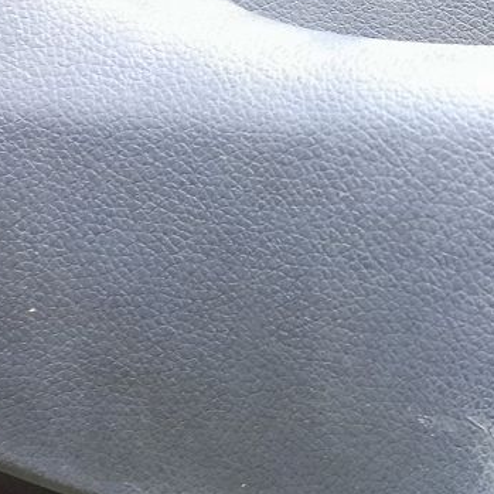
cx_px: 535
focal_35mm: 76
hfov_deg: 21.6
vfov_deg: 22.8
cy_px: 275
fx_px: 1227
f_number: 2
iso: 800
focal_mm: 4.6
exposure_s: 1/25
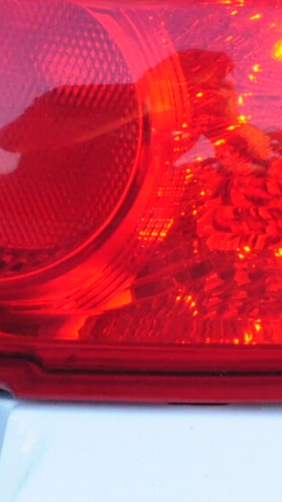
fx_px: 4705
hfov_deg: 3.4
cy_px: 65
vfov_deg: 6.1
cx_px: 272
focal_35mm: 354
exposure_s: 1/320
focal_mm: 50
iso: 1000
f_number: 5.6
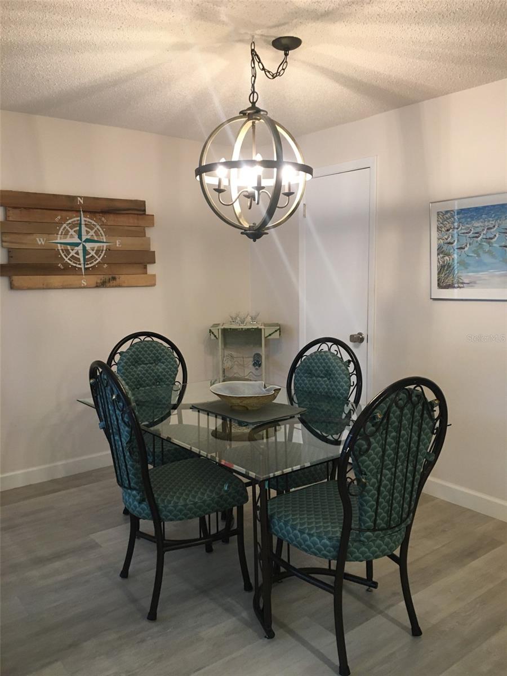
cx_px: 254
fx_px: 566
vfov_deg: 61.7
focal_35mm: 29
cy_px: 338
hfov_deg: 48.2
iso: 100
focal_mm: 4.15
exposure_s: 1/30
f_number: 2.2
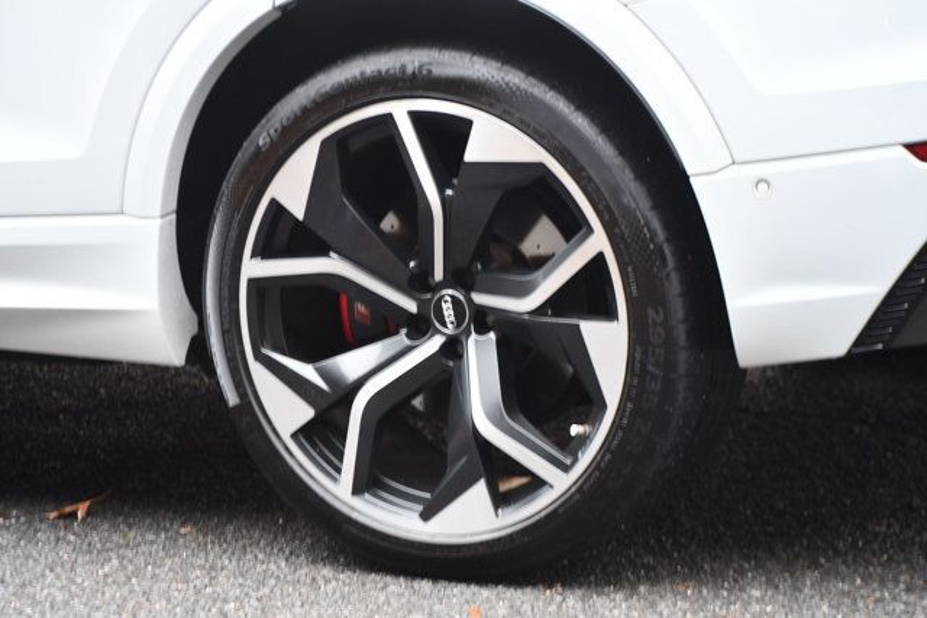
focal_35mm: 138
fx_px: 3554
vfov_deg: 9.9
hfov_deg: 14.9
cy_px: 309
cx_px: 464
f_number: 4.8
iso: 1000
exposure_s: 1/125
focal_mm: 92
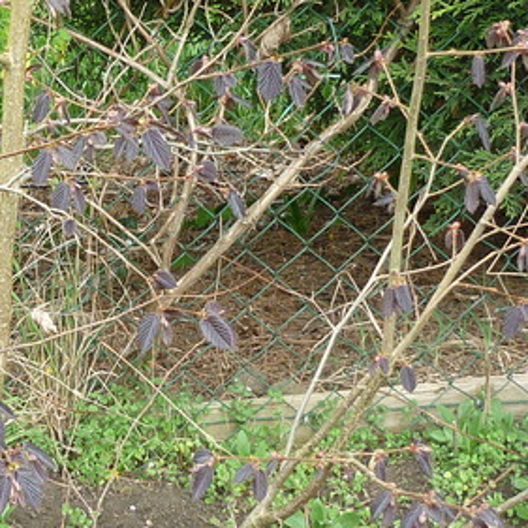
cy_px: 334
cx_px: 100
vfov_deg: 13.0
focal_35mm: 134
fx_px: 2312
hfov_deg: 13.0
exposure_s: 1/100
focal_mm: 7.4
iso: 80
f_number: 3.1
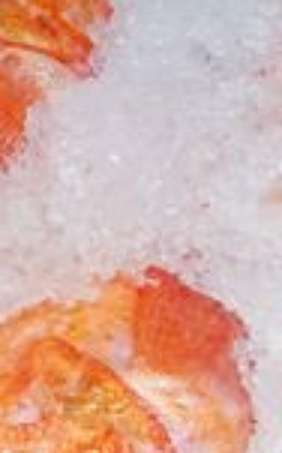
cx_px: -39
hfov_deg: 8.9
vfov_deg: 14.4
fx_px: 1788
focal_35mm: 145
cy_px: 182
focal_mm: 11.93
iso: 800
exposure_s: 1/30
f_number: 3.2
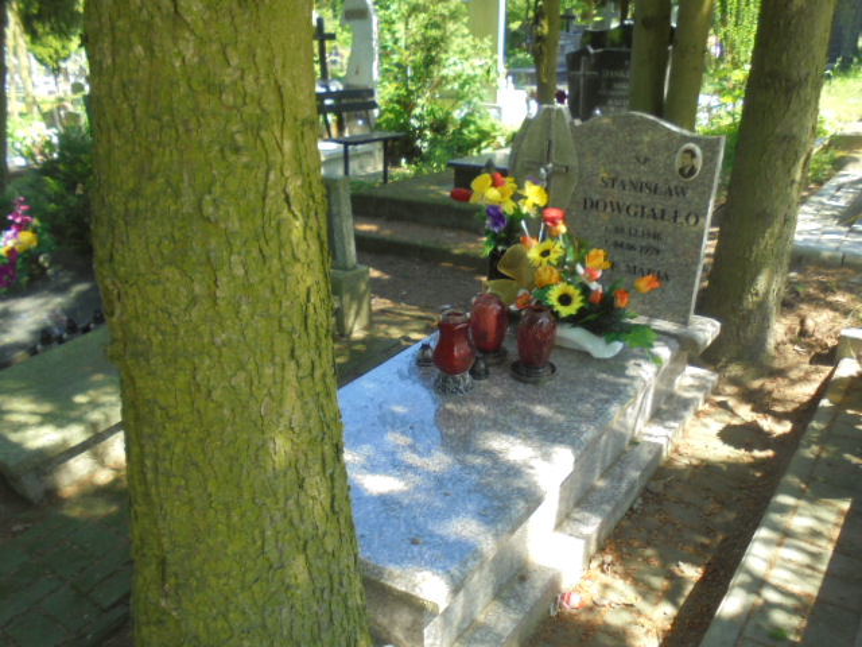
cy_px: 324
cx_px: 431
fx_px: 722
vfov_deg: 48.2
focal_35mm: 29
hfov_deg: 61.7
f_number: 3.7
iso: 100
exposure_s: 1/100
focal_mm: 5.3
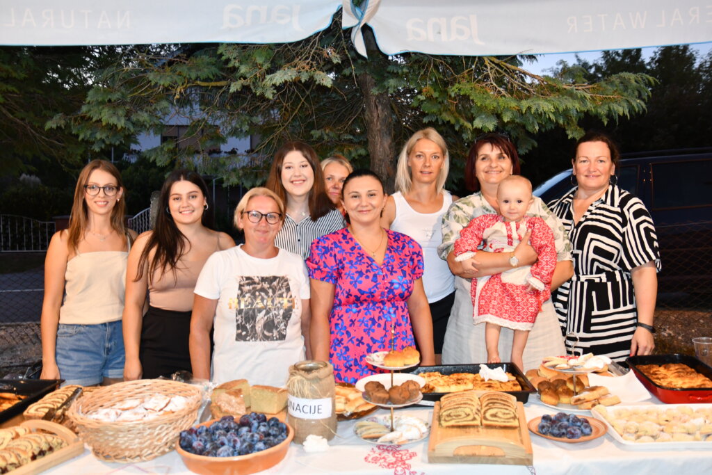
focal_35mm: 36
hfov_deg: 53.1
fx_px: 712
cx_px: 356
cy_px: 238
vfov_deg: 36.9
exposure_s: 1/60
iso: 1100
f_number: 3.5
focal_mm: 24
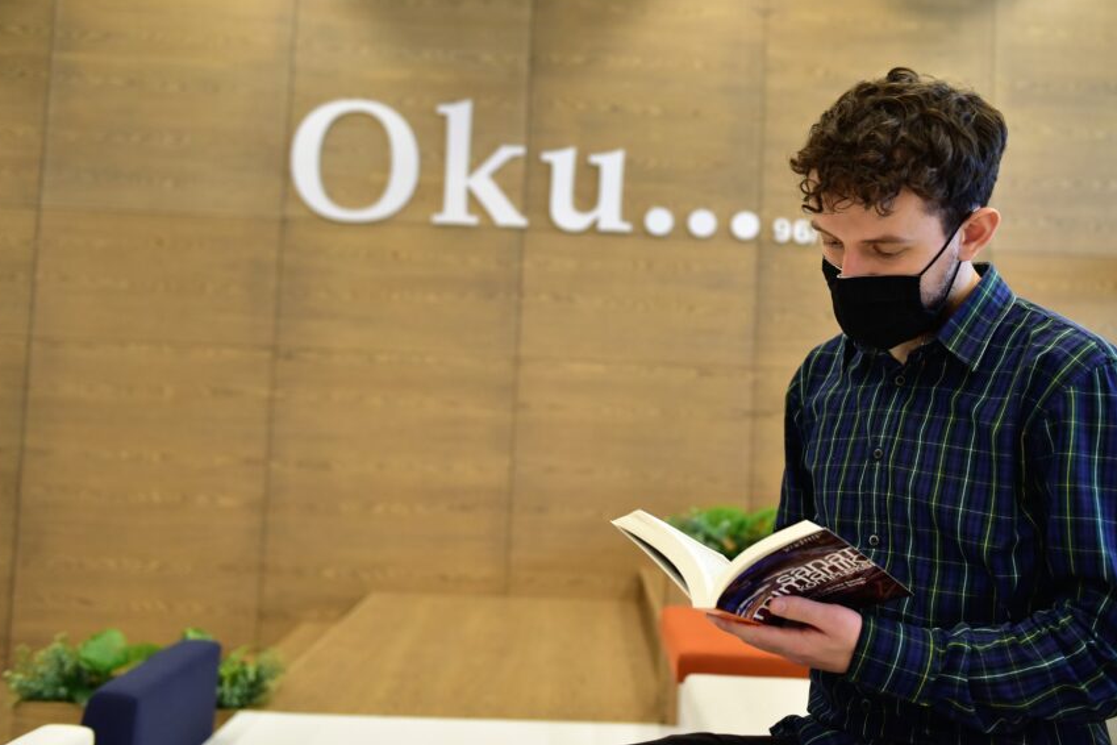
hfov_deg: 47.2
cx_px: 654
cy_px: 310
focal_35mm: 41
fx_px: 1272
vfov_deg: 32.6
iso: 800
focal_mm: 34
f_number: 2.8
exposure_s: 1/125
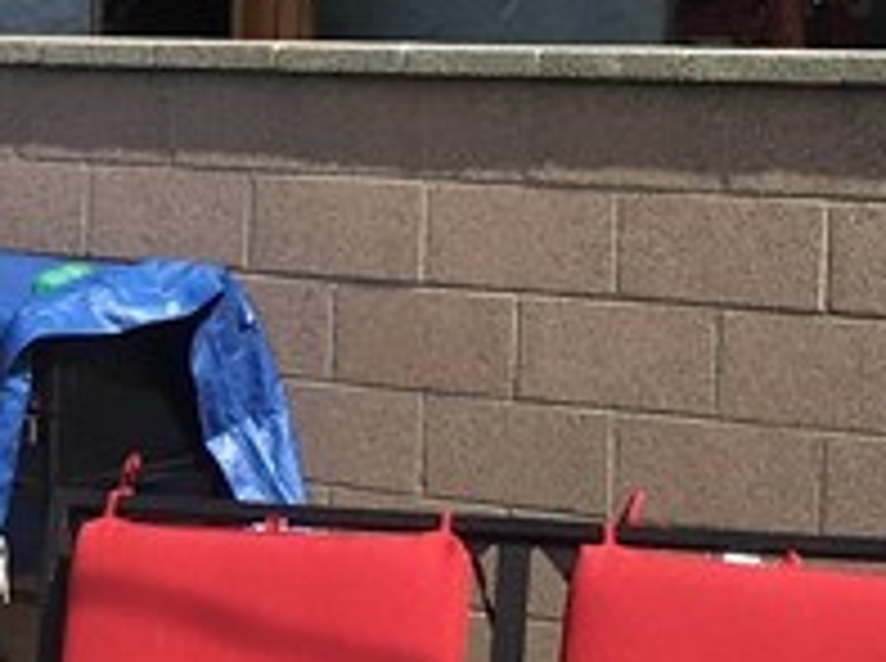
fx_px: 3858
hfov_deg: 12.1
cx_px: -670
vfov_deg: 9.8
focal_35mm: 151
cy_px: 257
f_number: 2.2
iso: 25
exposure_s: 1/1709
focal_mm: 4.15
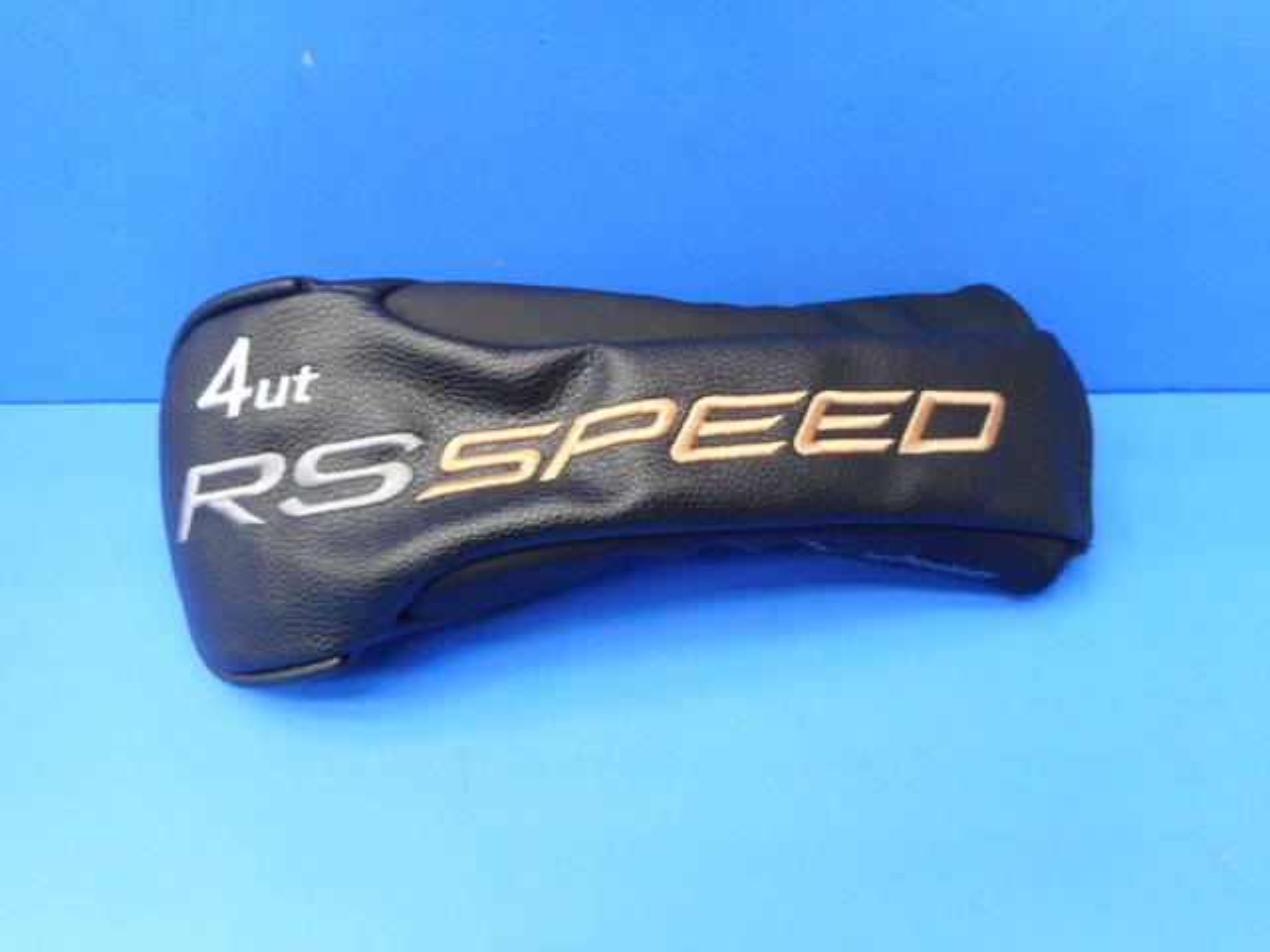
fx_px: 917
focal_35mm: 25
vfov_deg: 54.9
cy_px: 476
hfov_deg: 69.4
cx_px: 635
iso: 220
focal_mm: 4.5
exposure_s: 1/30
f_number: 3.7
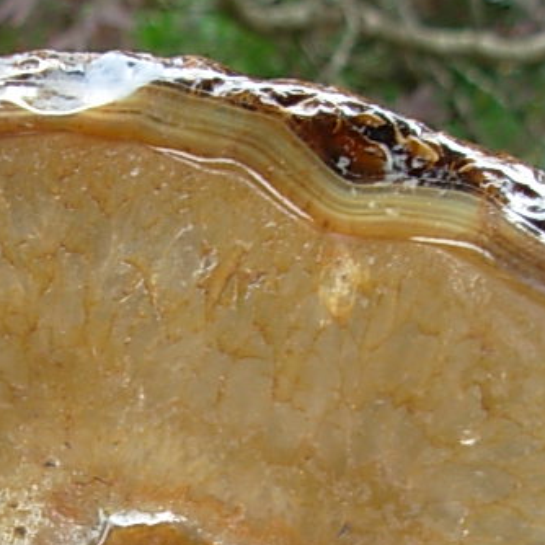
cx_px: 144
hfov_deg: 16.8
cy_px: 618
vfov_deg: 16.3
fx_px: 1835
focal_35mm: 103
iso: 50
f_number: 2.9
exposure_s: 1/71.8
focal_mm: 6.3
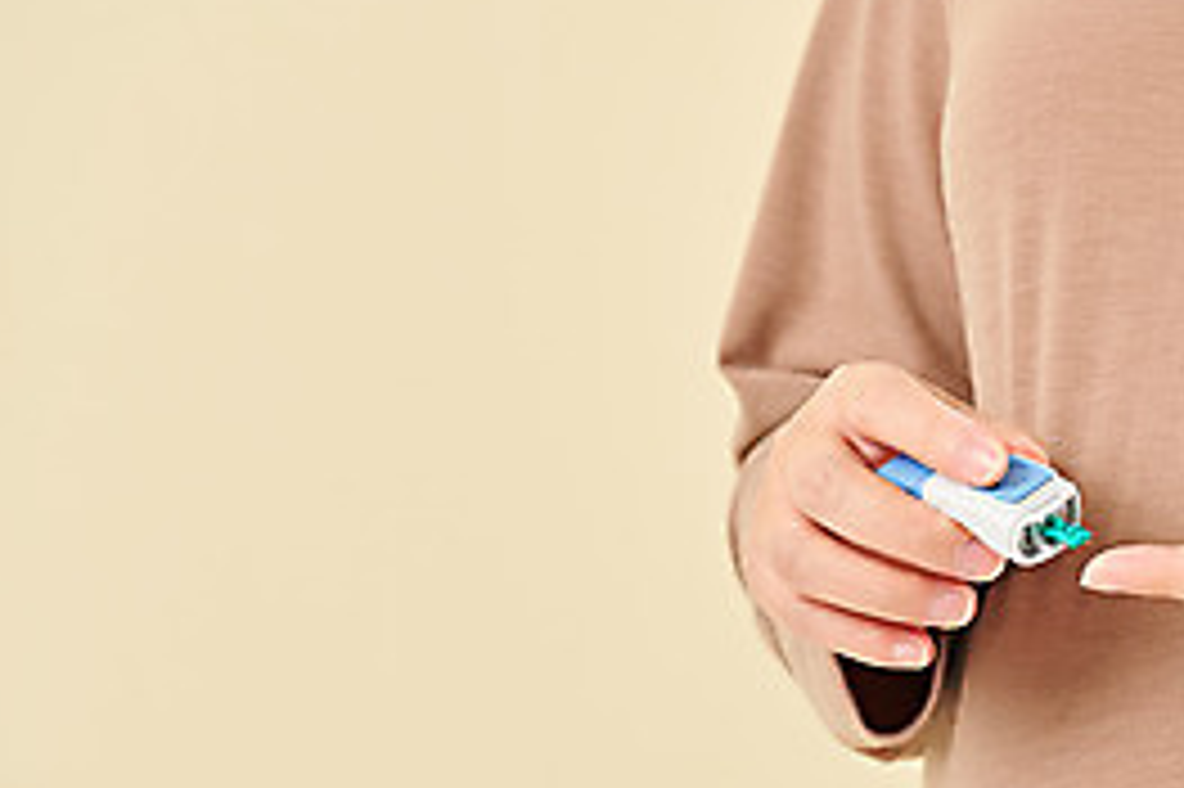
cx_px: 1132
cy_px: 545
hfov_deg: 4.5
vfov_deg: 3.0
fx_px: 14987
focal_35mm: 456
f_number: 6.3
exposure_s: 1/125
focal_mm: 200
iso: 100
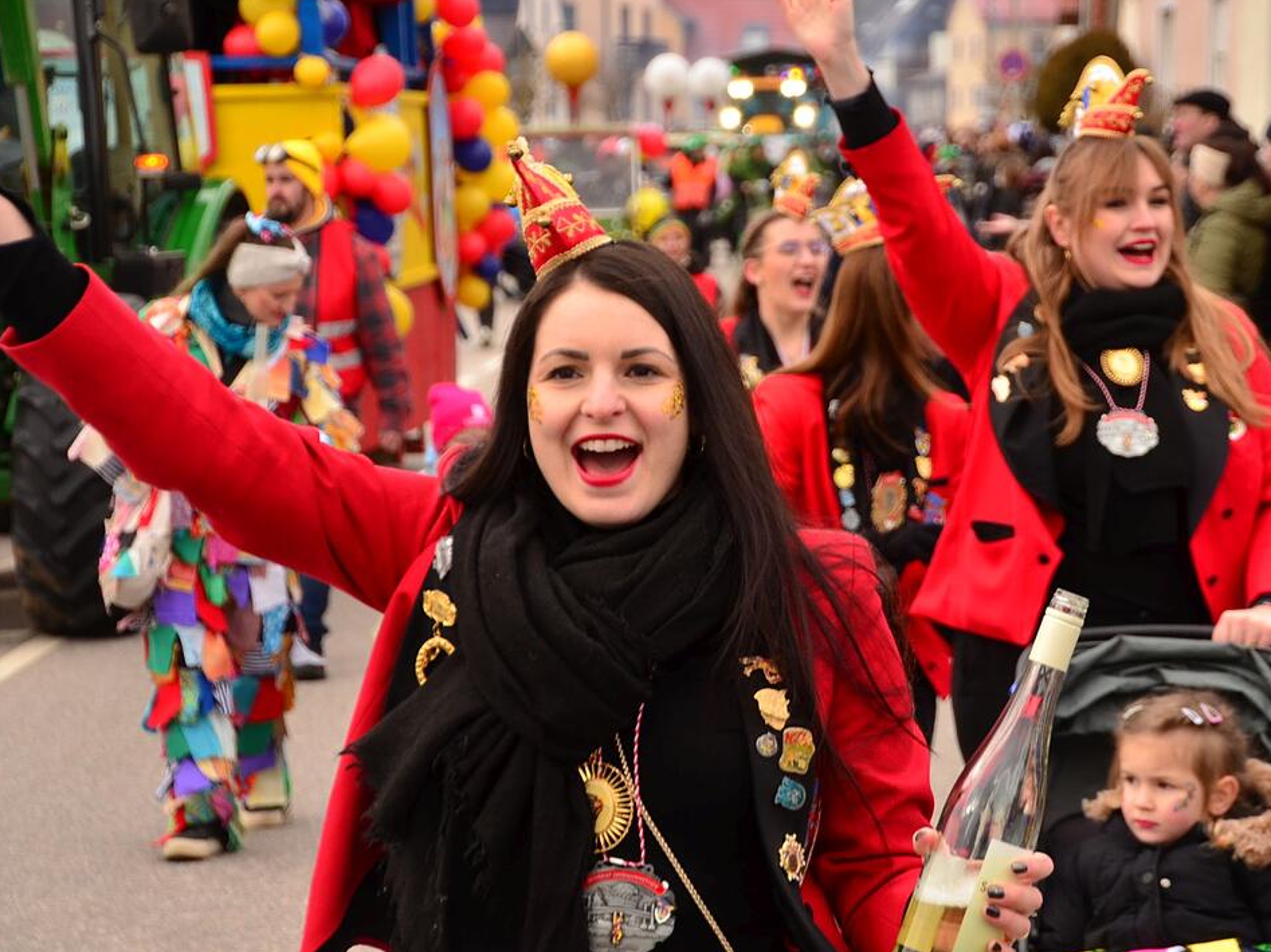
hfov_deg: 14.1
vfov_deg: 10.6
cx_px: 690
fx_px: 5123
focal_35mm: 140
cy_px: 475
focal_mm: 85
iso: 400
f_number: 5.6
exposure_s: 1/400
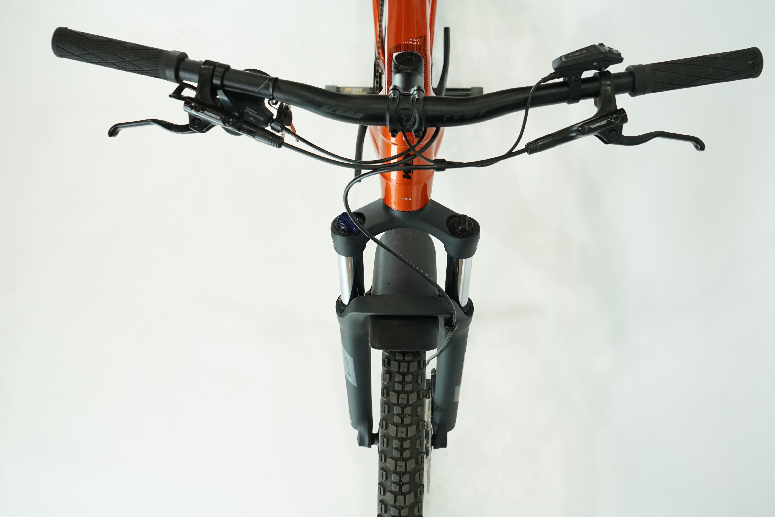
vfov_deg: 38.9
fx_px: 732
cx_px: 411
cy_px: 281
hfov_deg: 55.8
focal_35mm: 34
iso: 1600
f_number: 5.6
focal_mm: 29
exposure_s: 1/200
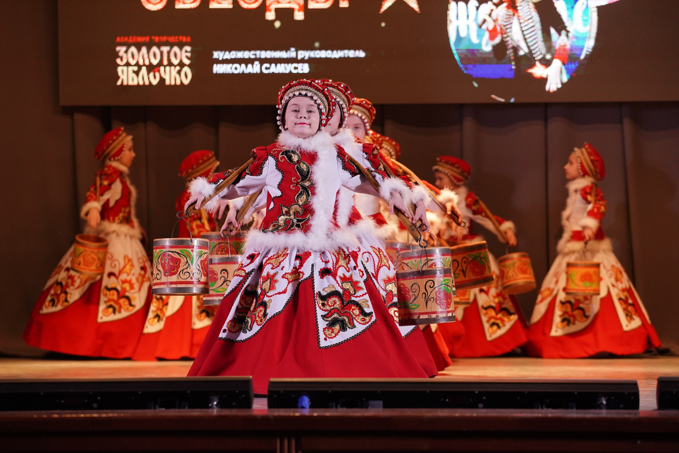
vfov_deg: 11.2
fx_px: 2301
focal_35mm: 122
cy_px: 226
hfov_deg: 16.8
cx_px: 340
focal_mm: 122
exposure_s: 1/400
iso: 3200
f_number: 5
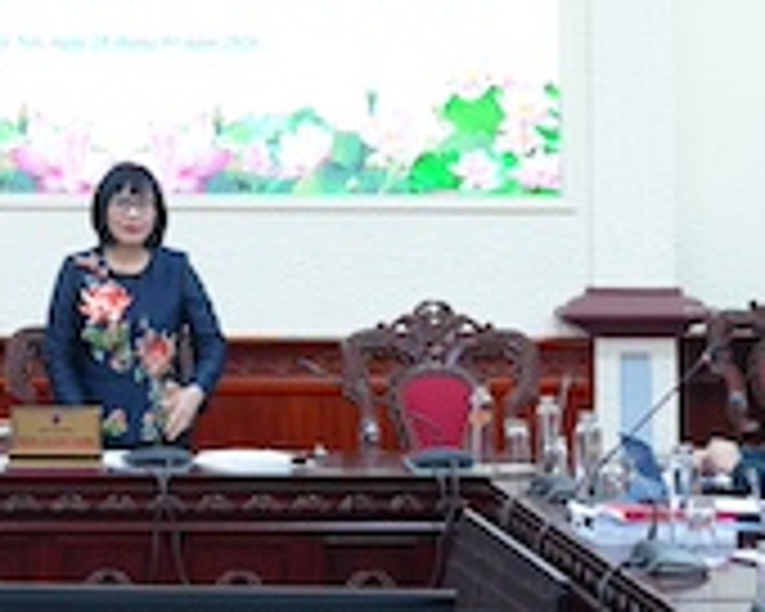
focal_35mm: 116
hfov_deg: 16.4
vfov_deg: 13.1
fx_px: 2626
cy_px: 0
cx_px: 117
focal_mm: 35
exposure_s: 1/200
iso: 1600
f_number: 2.8
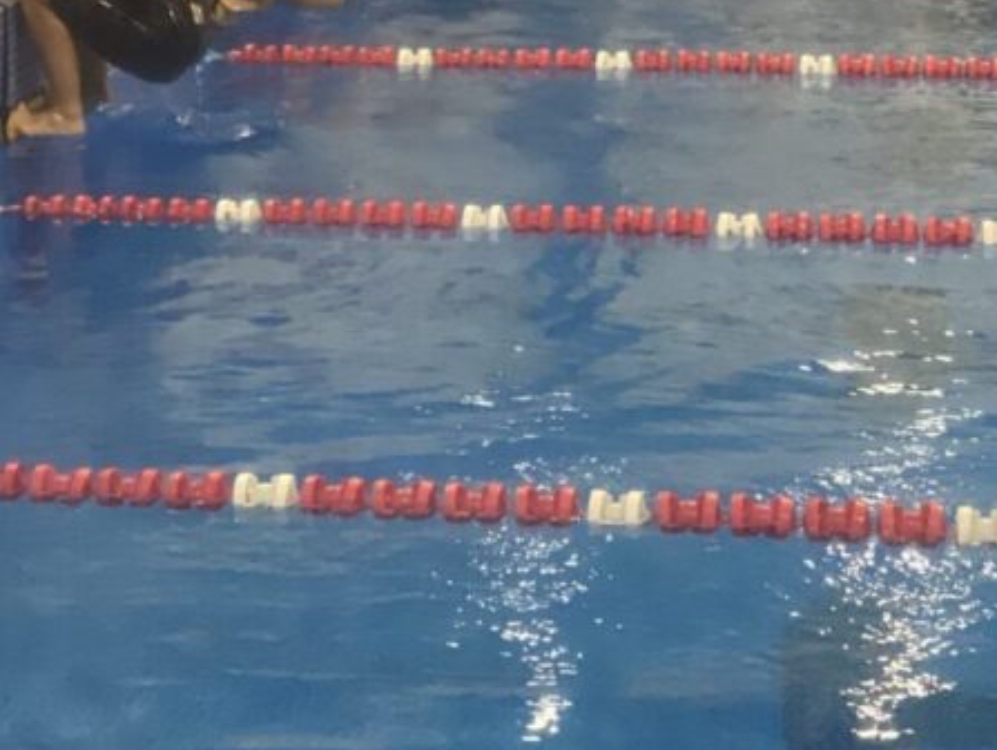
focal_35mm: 119
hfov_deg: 16.5
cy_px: -98
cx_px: 428
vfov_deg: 12.2
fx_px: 3430
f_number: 2
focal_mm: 6
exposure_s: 1/50
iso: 250
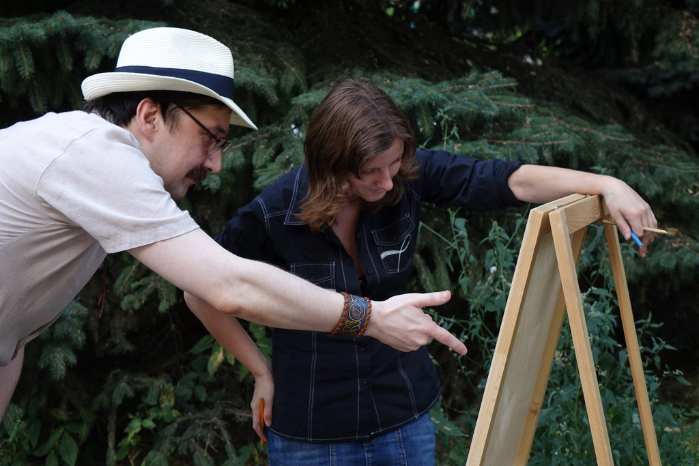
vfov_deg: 20.3
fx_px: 1301
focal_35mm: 67
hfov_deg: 30.1
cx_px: 350
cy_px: 233
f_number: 3.2
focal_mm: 24.75
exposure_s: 1/250
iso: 200
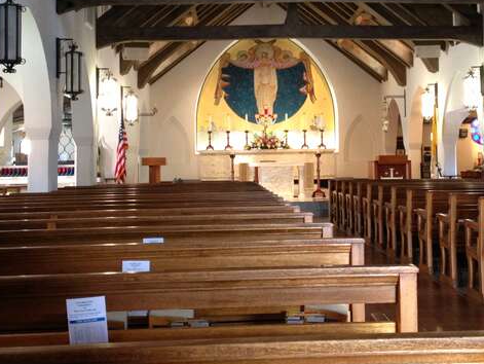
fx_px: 784
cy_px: 112
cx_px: 271
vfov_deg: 25.9
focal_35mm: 56
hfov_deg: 34.3
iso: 160
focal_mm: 4.13
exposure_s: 1/20
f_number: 2.4
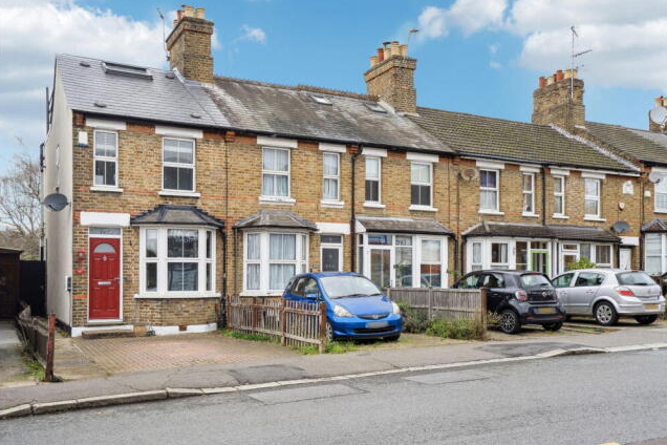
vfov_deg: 38.9
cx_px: 332
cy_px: 223
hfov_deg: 55.8
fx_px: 630
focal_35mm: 34
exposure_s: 1/40
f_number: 5.6
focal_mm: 33
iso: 320
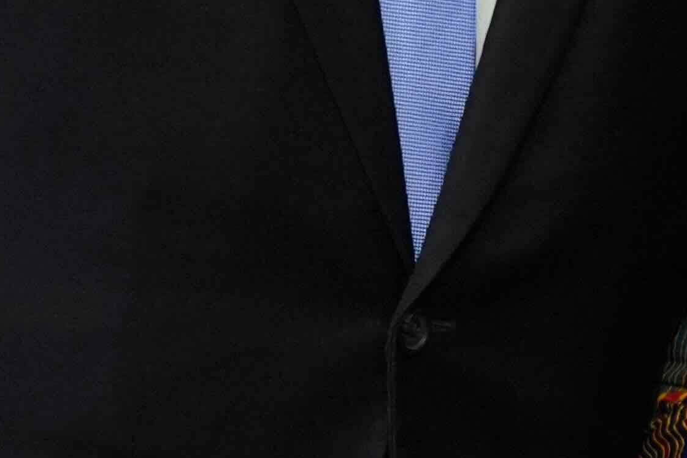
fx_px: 7996
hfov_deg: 4.9
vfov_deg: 3.3
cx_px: 392
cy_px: -13
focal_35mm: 419
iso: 2500
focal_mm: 59
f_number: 2.2
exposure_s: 1/160
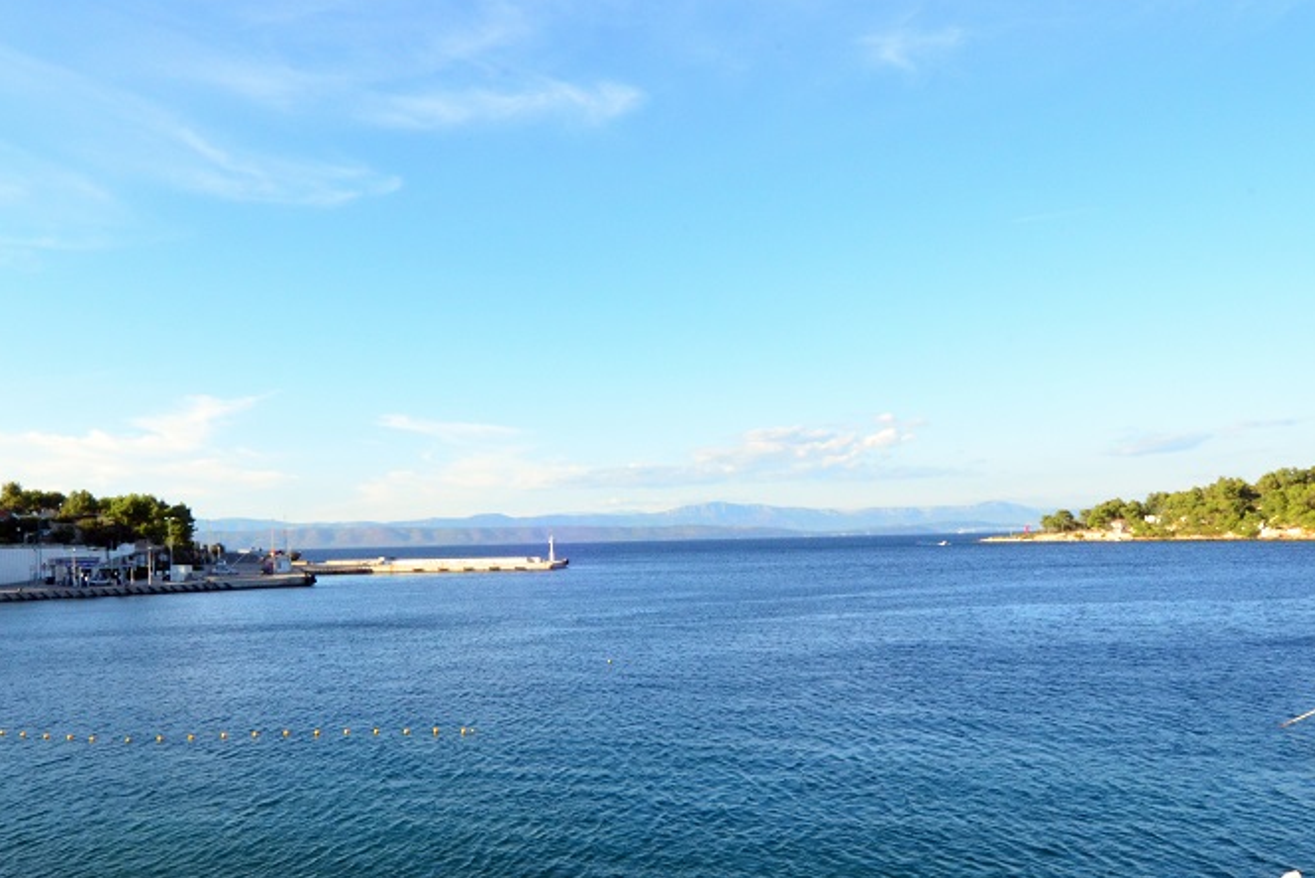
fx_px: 986
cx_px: 575
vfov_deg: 47.8
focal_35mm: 27
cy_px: 510
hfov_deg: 67.1
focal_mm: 12
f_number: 22
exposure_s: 1/80
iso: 1000
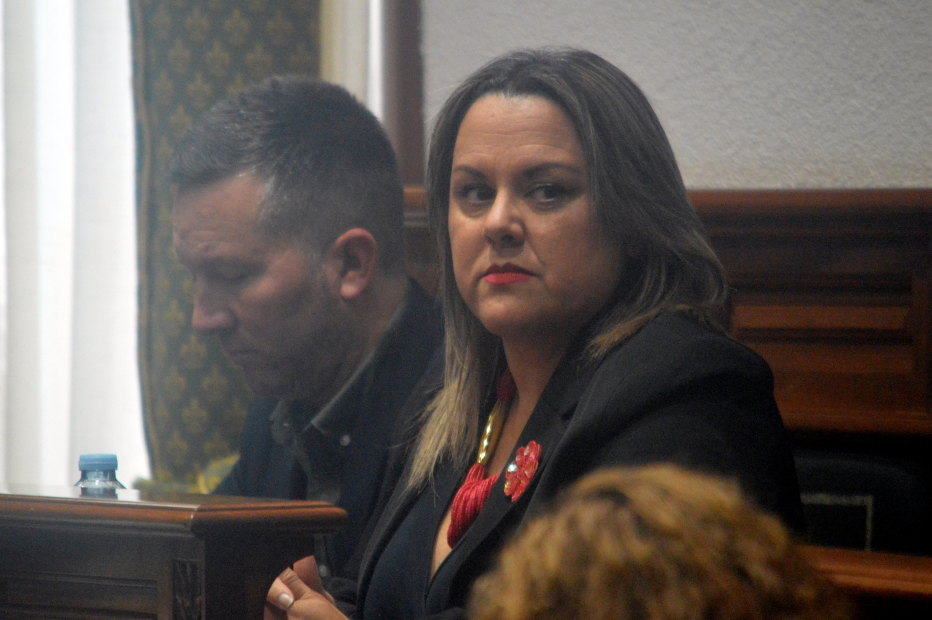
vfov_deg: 3.4
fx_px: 10478
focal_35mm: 405
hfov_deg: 5.1
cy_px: 310
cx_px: 466
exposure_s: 1/250
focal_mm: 270
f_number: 5.6
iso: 6400
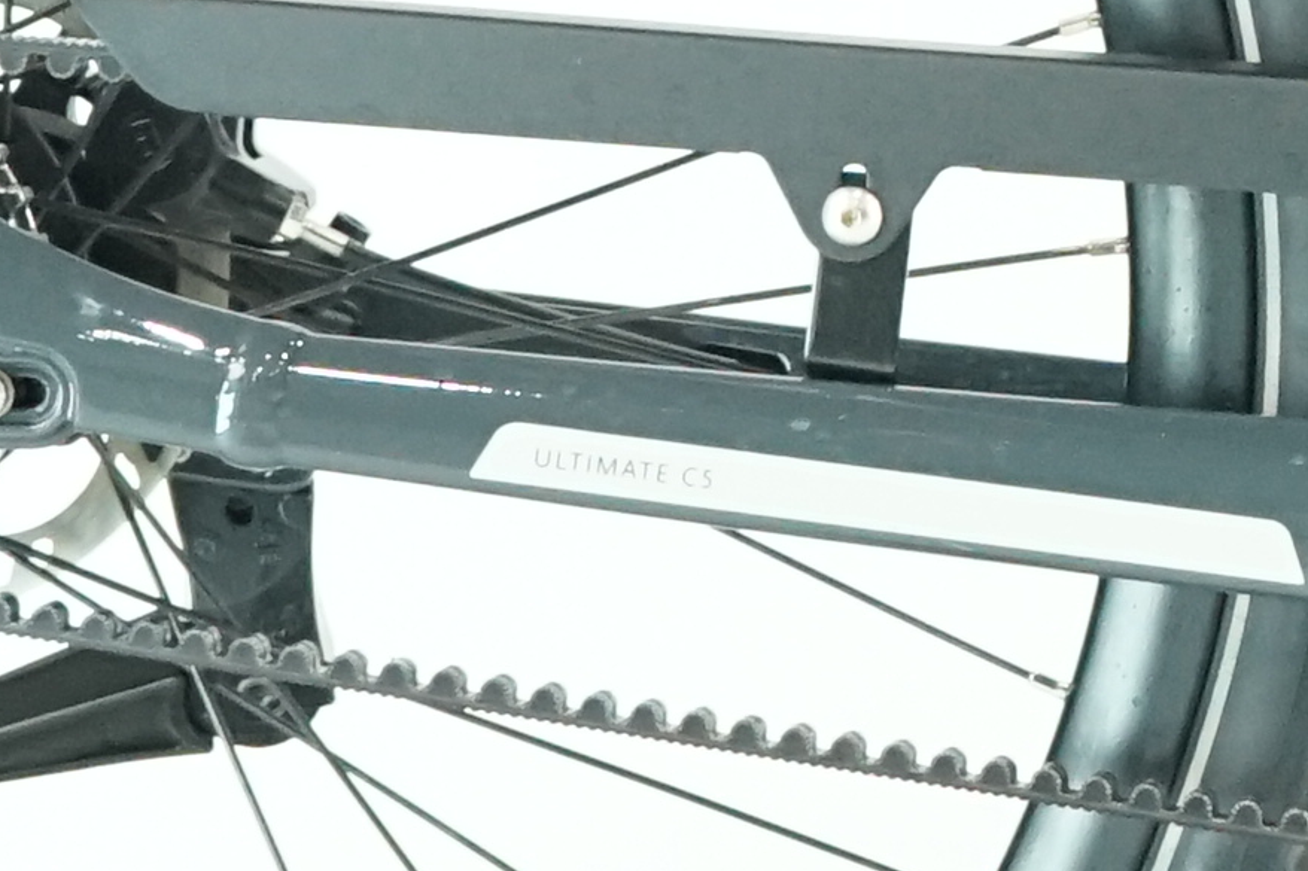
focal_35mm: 410
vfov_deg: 3.3
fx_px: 14893
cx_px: 2471
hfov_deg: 5.0
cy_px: -791
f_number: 5
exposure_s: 1/200
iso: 3200
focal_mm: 60
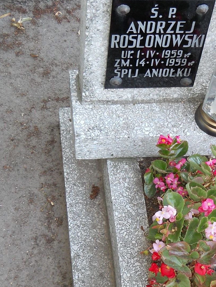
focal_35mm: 74
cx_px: 190
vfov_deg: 26.3
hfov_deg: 19.6
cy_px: 168
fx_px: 616
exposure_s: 1/40
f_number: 3.1
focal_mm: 6.72
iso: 80
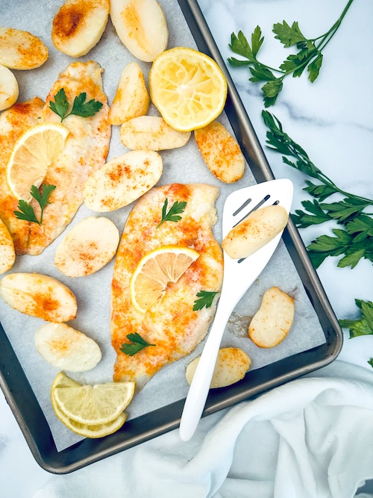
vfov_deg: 71.6
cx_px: 186
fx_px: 345
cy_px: 249
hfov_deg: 56.8
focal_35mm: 24
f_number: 1.8
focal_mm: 6.76
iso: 640
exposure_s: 1/60
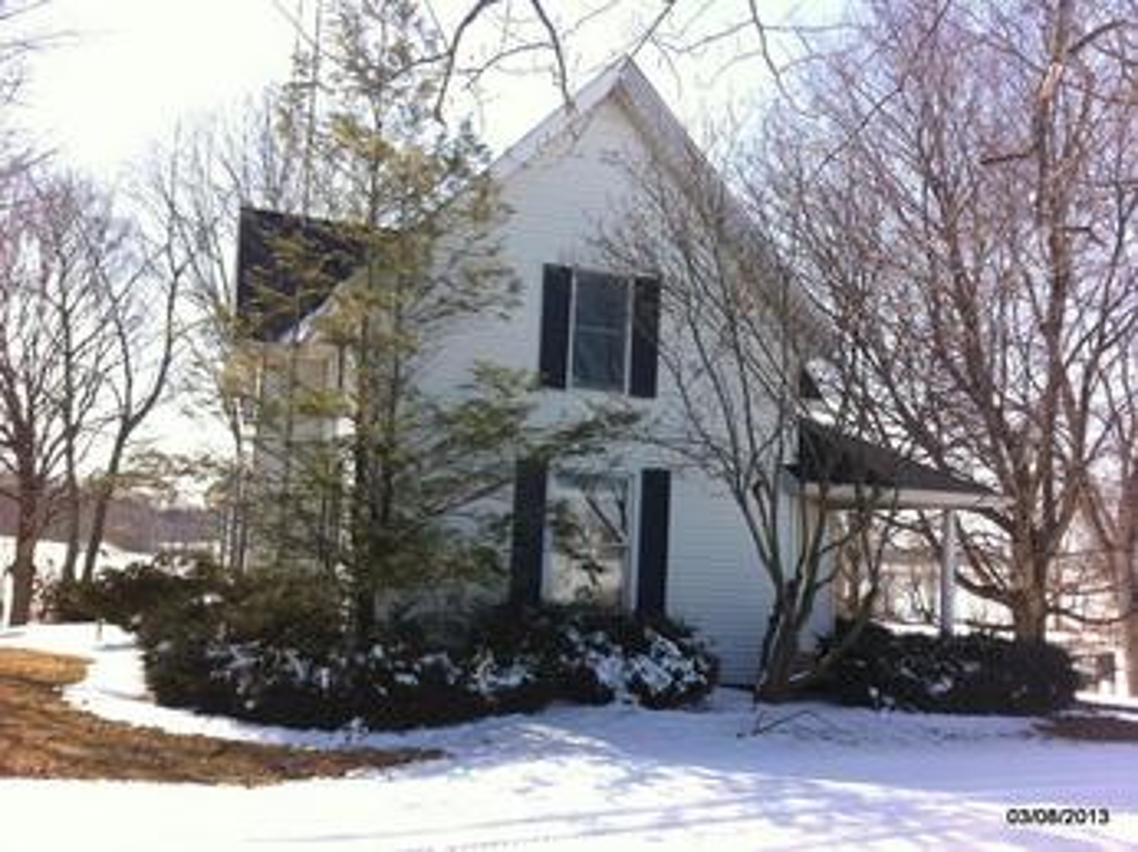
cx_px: 569
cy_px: 426
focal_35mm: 35
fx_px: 1150
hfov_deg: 52.7
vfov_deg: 40.7
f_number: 2.8
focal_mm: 3.85
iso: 80
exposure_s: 1/887
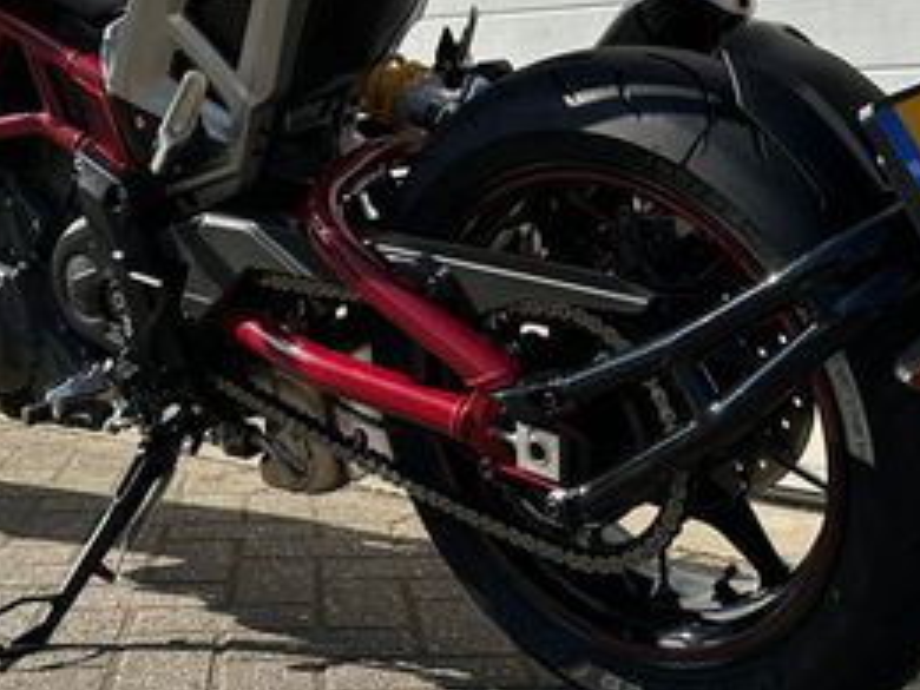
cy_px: 46
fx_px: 1568
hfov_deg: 32.6
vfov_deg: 24.0
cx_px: 393
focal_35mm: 59
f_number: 1.78
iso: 80
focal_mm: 6.86
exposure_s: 1/4762
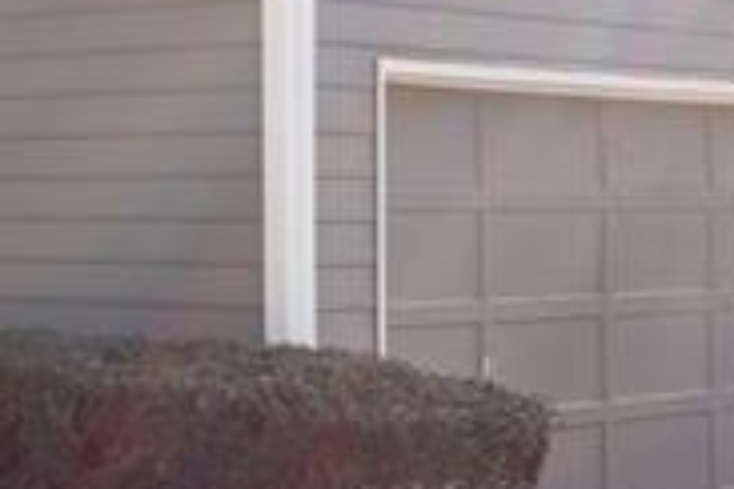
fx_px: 2283
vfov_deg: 12.2
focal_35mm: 112
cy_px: 154
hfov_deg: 13.4
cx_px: -1035
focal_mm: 20
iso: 320
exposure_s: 1/4000
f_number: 6.3
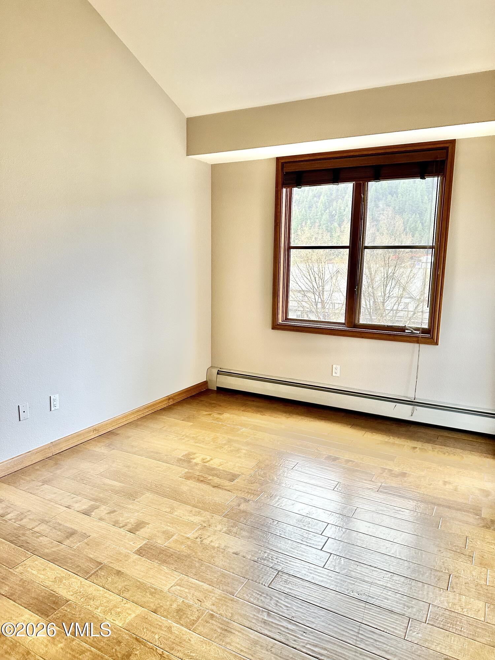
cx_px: 248
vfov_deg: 71.6
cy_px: 330
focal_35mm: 24
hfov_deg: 56.8
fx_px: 458
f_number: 1.78
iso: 250
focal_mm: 6.86
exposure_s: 1/60
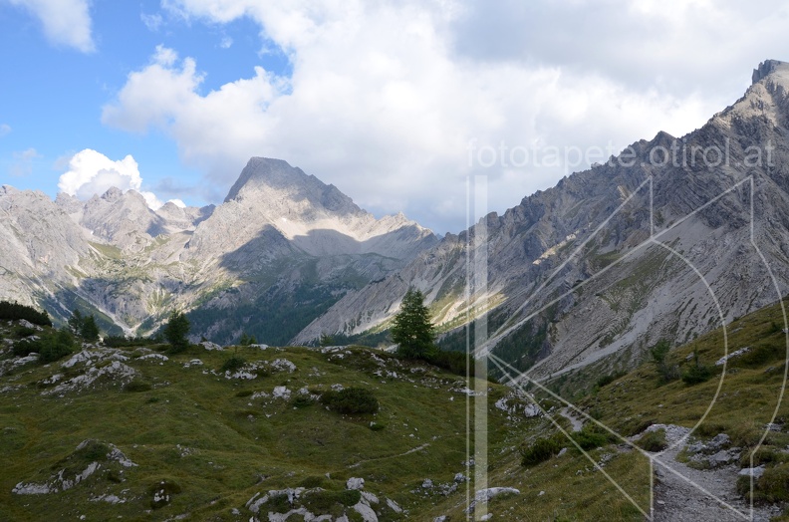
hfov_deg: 67.5
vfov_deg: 47.7
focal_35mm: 27
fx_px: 590
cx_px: 394
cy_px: 261
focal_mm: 18
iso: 100
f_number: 9
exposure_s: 1/160
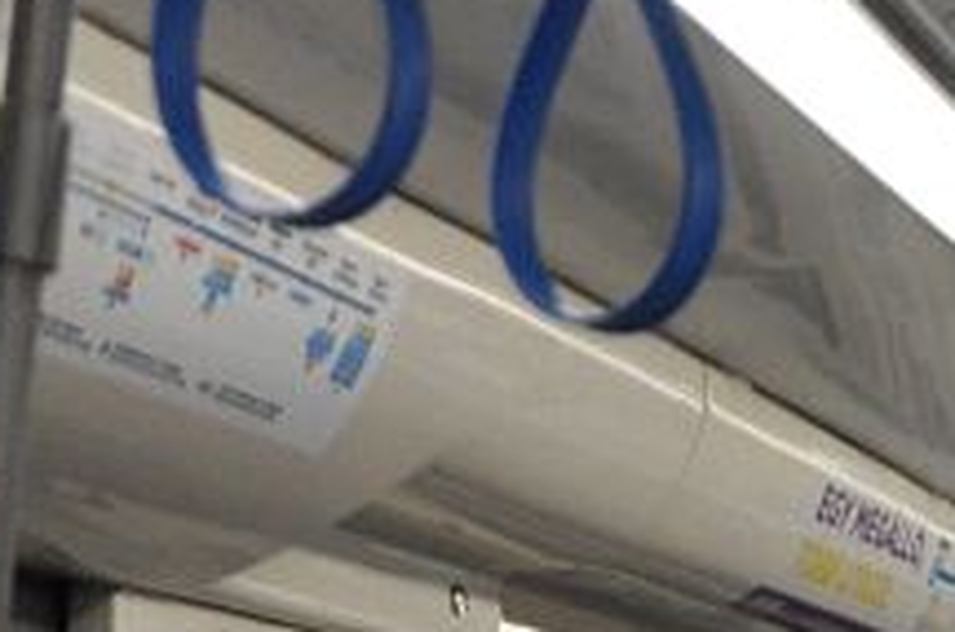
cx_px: 1883
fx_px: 3547
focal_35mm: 134
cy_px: 1047
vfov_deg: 9.8
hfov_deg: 13.3
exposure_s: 1/500
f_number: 3.5
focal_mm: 18
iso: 1100
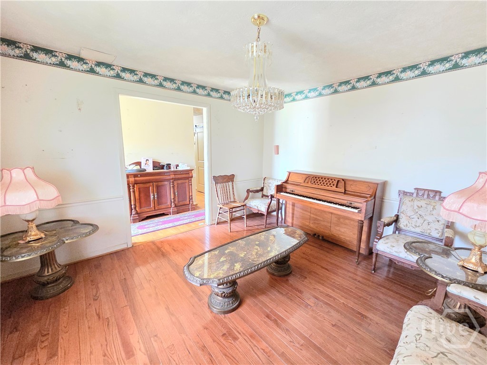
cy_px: 182
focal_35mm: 13
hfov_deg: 106.2
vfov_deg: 89.9
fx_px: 183
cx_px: 244
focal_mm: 2.2
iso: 1600
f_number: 2.2
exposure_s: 1/24
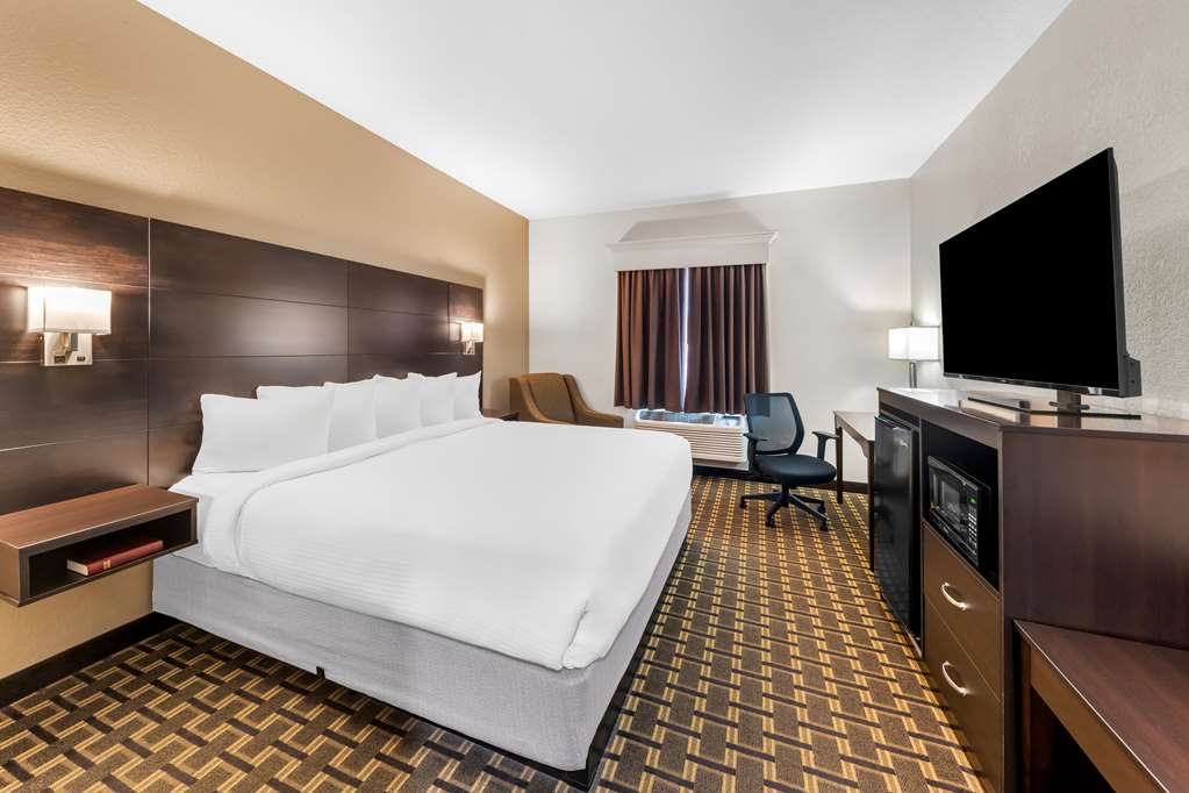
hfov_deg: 112.6
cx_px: 594
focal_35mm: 12
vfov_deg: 90.0
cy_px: 396
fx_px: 396
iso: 500
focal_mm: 12
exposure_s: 1.3
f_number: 8
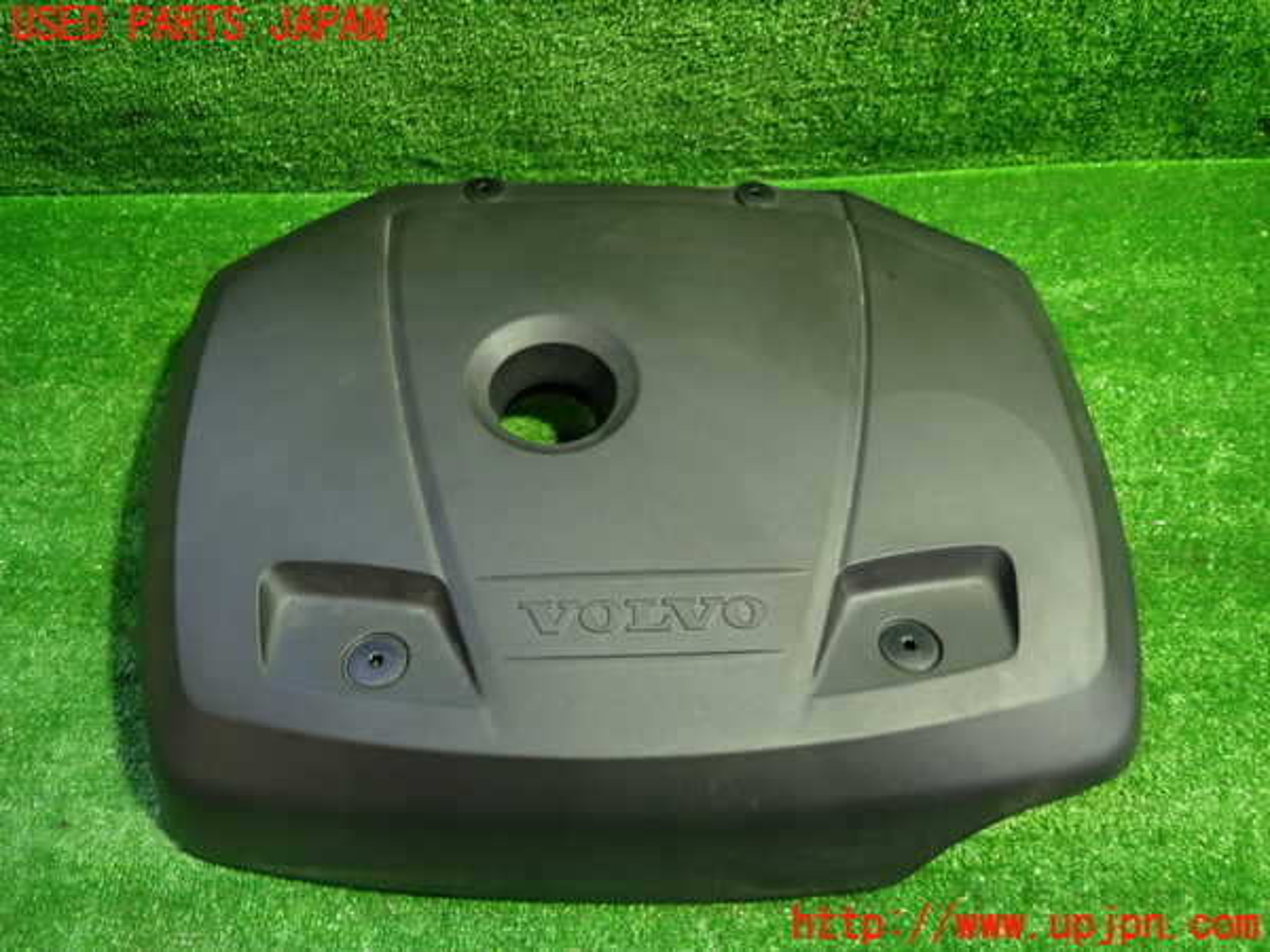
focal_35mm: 25
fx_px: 917
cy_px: 476
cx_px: 635
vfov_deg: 54.9
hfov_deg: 69.4
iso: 400
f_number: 2
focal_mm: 4.5
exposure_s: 1/30
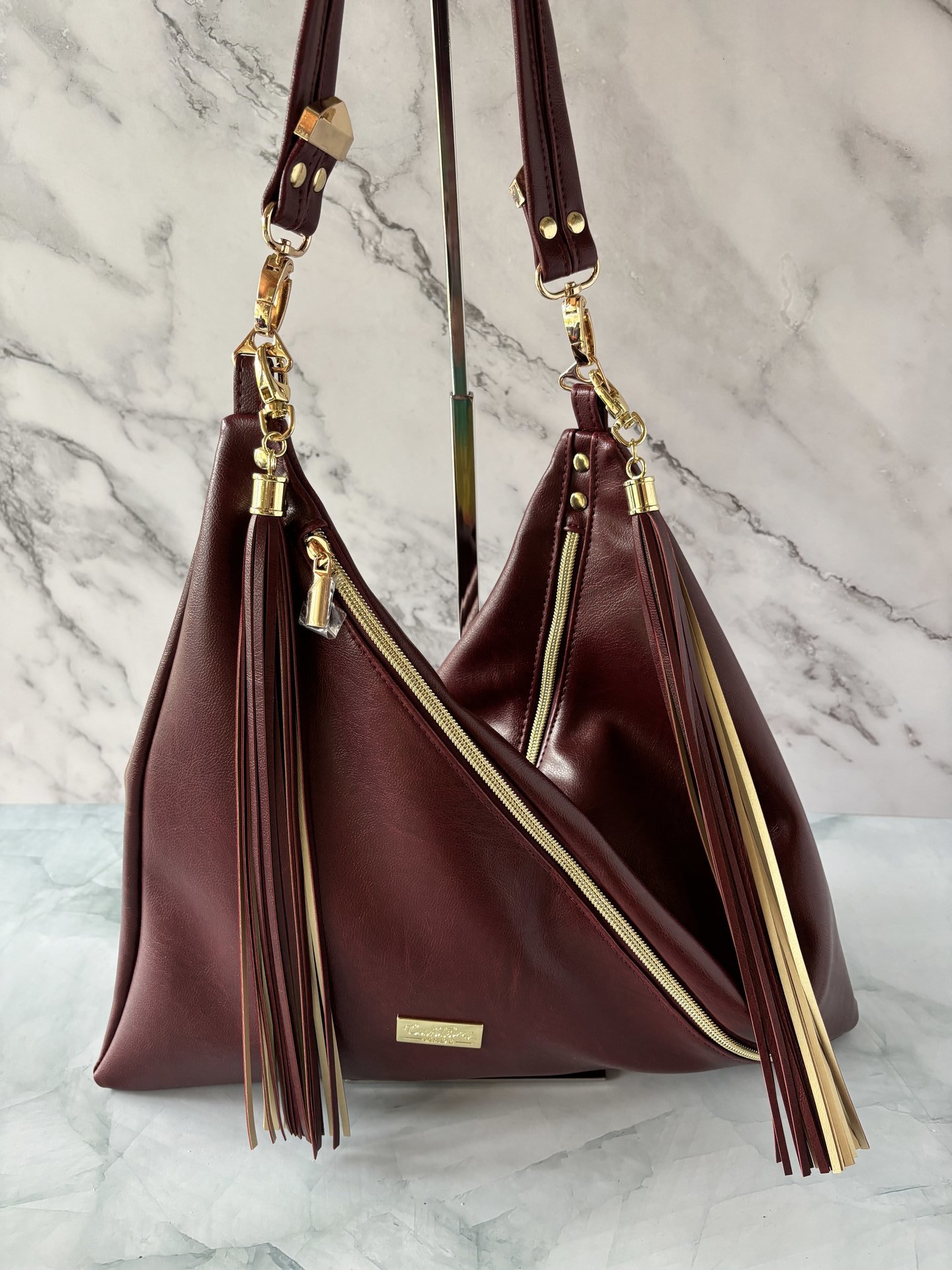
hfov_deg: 53.1
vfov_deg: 67.3
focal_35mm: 26
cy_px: 635
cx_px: 476
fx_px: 953
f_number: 1.6
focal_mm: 5.96
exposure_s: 1/60
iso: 125
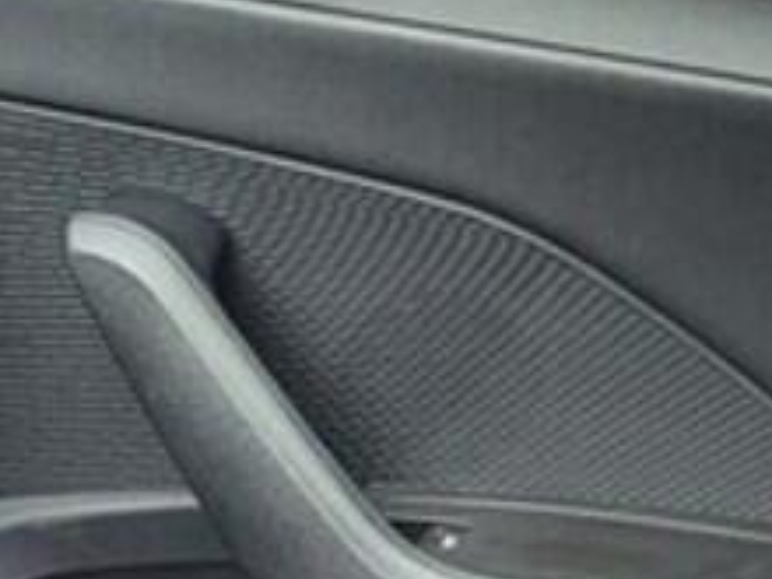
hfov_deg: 10.7
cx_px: -733
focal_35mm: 170
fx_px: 3791
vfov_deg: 7.6
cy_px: 1765
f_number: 1.8
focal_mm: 5.4
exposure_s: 1/100
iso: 250
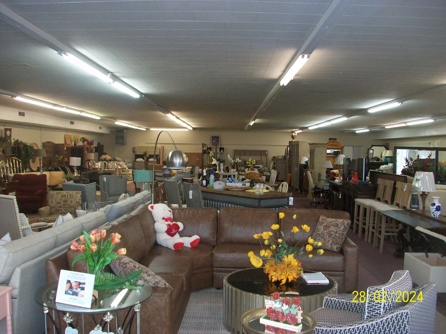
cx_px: 223
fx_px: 438
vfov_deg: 41.8
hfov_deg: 54.0
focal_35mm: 34
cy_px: 167
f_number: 2.8
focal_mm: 5.7
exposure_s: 1/60
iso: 160
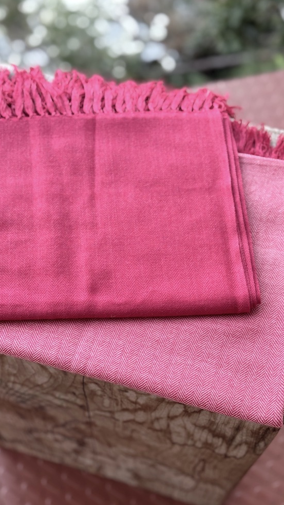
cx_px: 135
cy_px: 254
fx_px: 709
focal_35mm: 53
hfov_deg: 22.6
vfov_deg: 39.2
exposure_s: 1/76
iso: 100
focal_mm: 6.76
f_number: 1.78
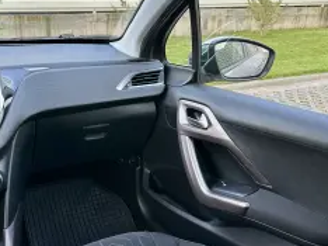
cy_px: 101
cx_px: 104
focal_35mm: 37
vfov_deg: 38.5
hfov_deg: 49.1
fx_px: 350
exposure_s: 1/218
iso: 64
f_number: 1.78
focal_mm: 6.86
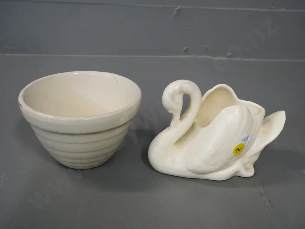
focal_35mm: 44
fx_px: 388
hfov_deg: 42.9
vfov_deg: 32.9
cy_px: 114
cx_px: 152
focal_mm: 22
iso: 3200
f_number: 7.1
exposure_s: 1/100
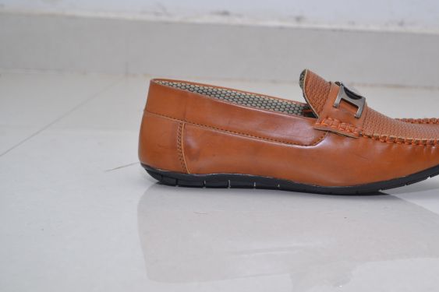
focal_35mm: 64
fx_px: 780
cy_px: 132
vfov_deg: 21.2
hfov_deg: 31.2
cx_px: 287
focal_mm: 30
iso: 400
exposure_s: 1/125
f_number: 5.6
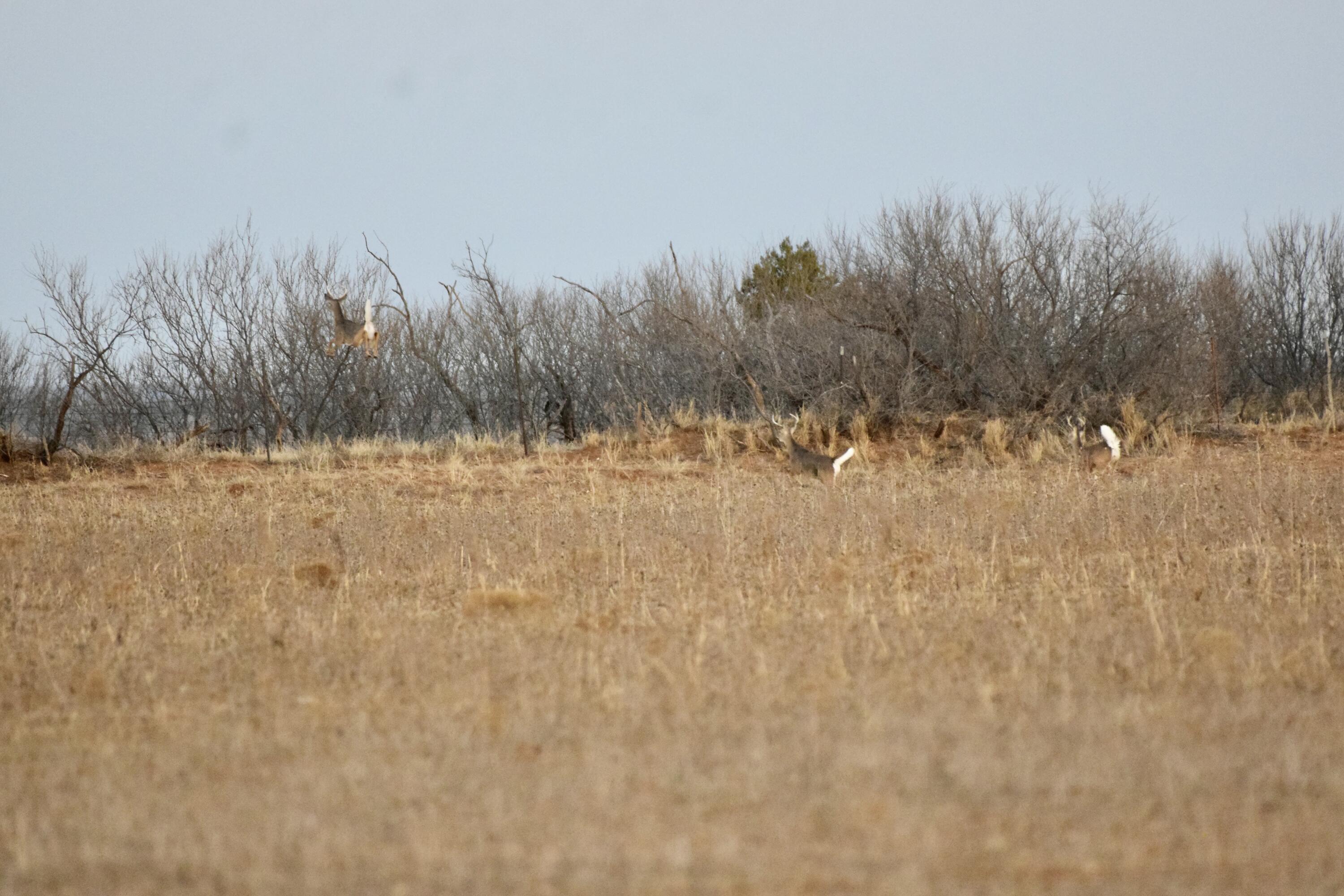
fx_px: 27998
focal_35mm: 750
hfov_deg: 2.7
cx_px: 672
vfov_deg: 1.8
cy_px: 448
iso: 3600
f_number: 5.6
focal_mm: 500
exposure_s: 1/500
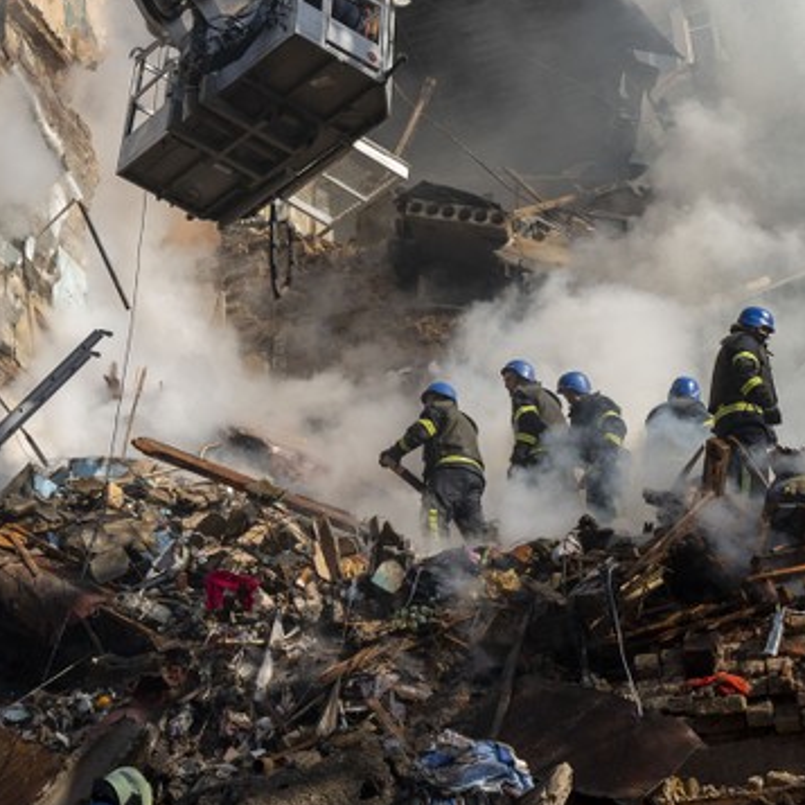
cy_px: 140
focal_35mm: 75
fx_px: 1973
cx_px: 383
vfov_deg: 22.7
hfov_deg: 23.1
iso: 200
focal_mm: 35
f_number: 7.1
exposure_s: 1/1000
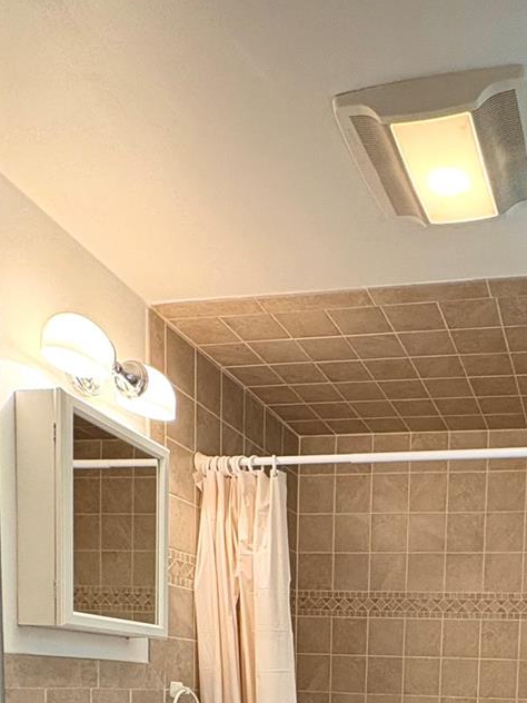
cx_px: 447
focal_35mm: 34
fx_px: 690
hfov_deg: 39.5
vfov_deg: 43.5
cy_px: 749
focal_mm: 2.22
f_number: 2.2
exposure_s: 1/60
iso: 400
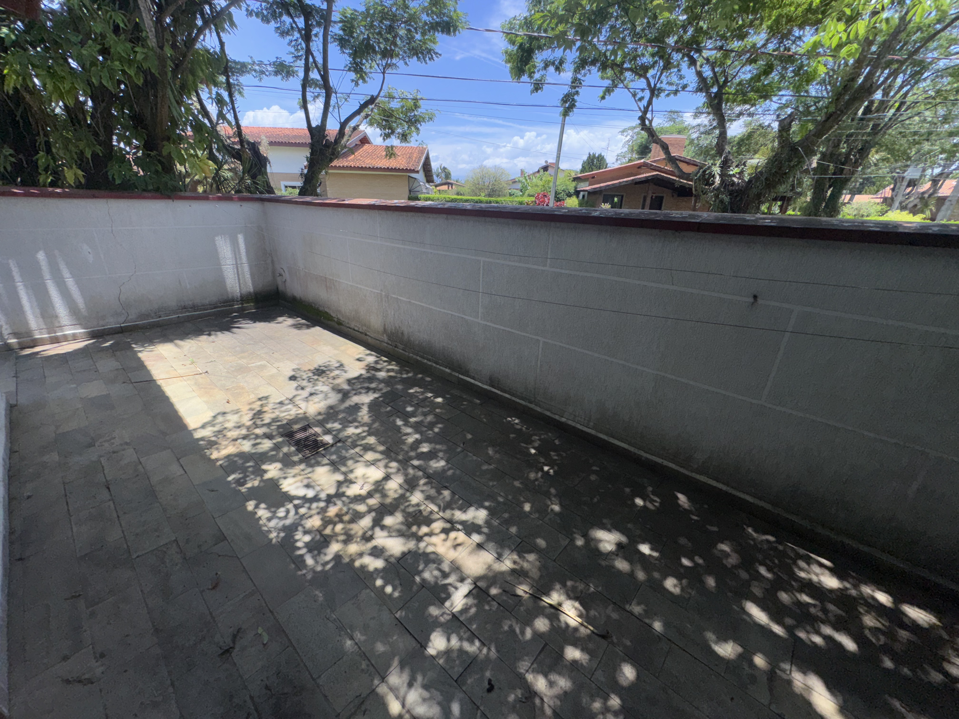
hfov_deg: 102.1
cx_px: 480
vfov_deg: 85.7
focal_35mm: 14
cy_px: 360
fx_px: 388
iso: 32
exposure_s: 1/1143
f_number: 2.2
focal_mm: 2.22
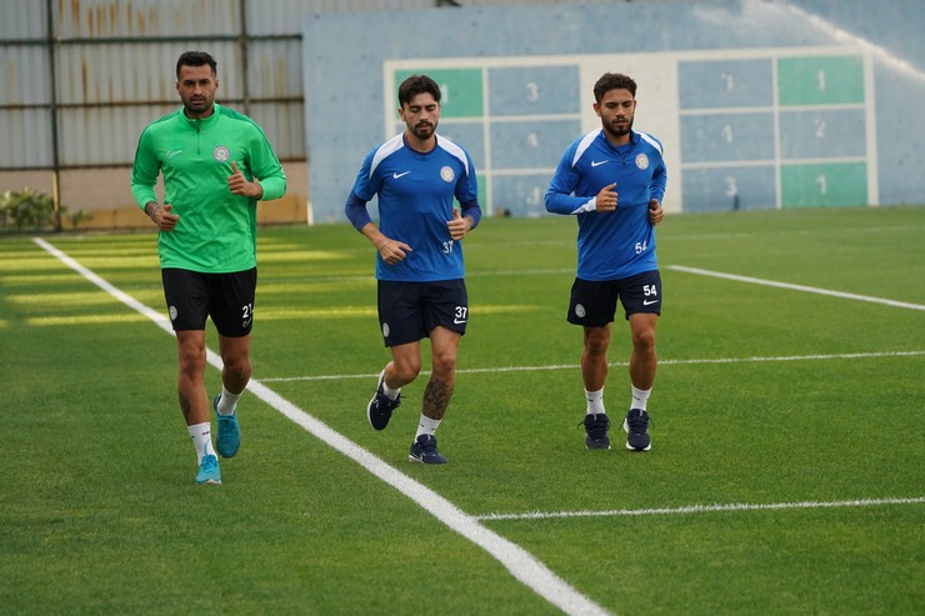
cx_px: 462
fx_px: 4932
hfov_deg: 10.7
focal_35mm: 192
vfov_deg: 7.1
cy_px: 308
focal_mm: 192
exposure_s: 1/2000
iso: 2500
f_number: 5.6
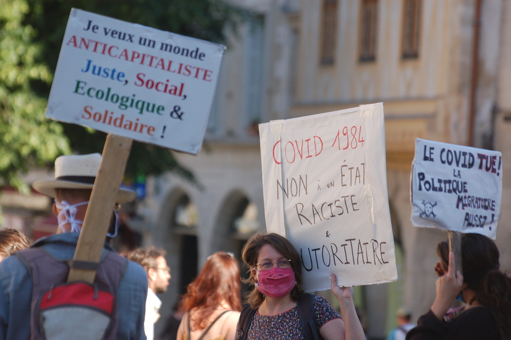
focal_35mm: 292
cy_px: 170
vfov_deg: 4.7
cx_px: 256
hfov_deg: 7.0
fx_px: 4148
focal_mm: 195
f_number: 5
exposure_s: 1/500
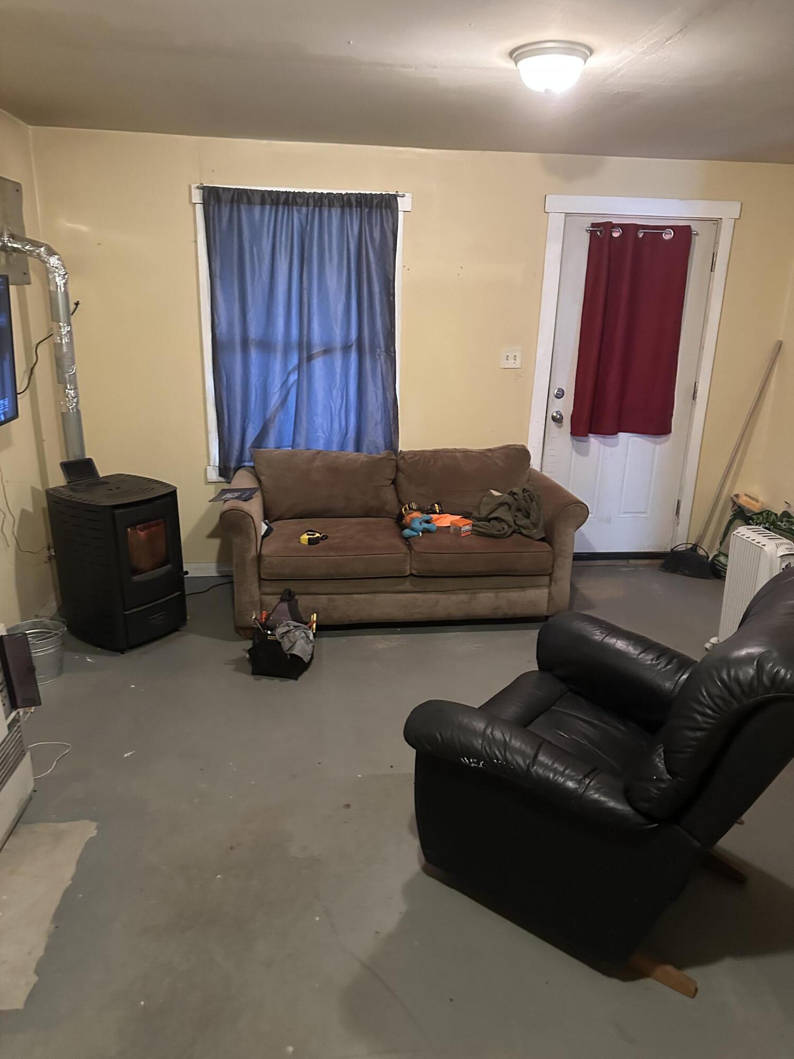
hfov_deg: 56.8
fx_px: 734
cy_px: 530
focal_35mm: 24
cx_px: 397
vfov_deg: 71.6
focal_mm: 6.86
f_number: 1.78
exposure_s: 1/40
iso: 800
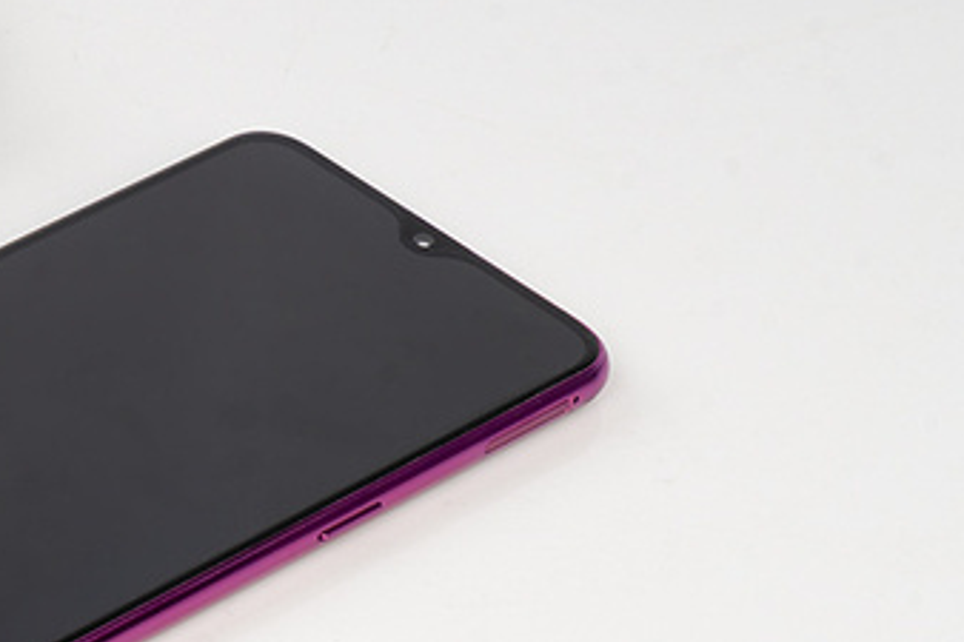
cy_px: 388
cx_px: -610
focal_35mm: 206
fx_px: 5513
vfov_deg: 6.7
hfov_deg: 9.6
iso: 80
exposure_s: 1/125
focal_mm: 58
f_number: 16
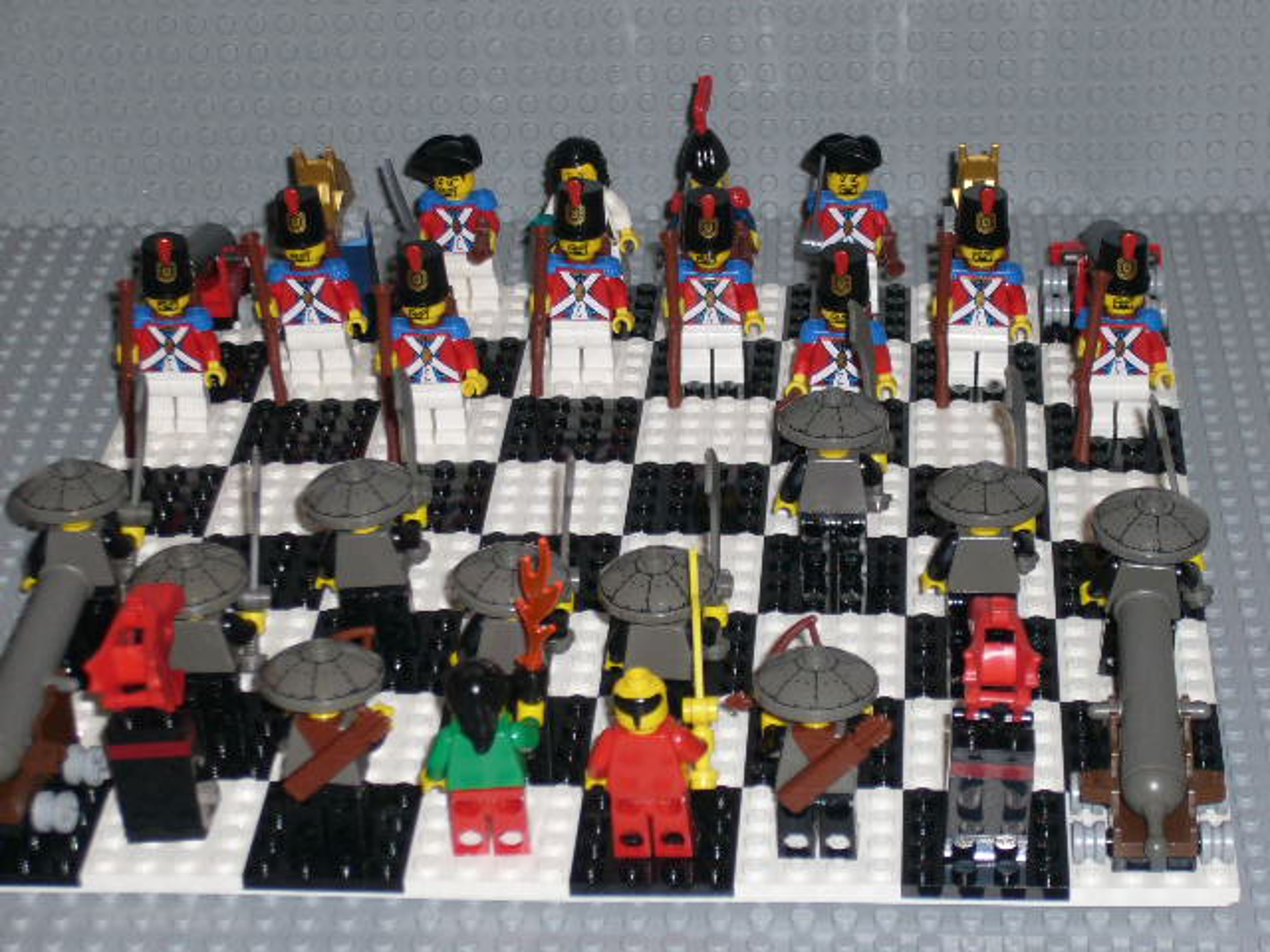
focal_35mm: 97
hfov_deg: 20.2
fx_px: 3559
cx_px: 635
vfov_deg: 15.2
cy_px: 476
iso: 100
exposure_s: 1/60
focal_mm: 16.1
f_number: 4.8
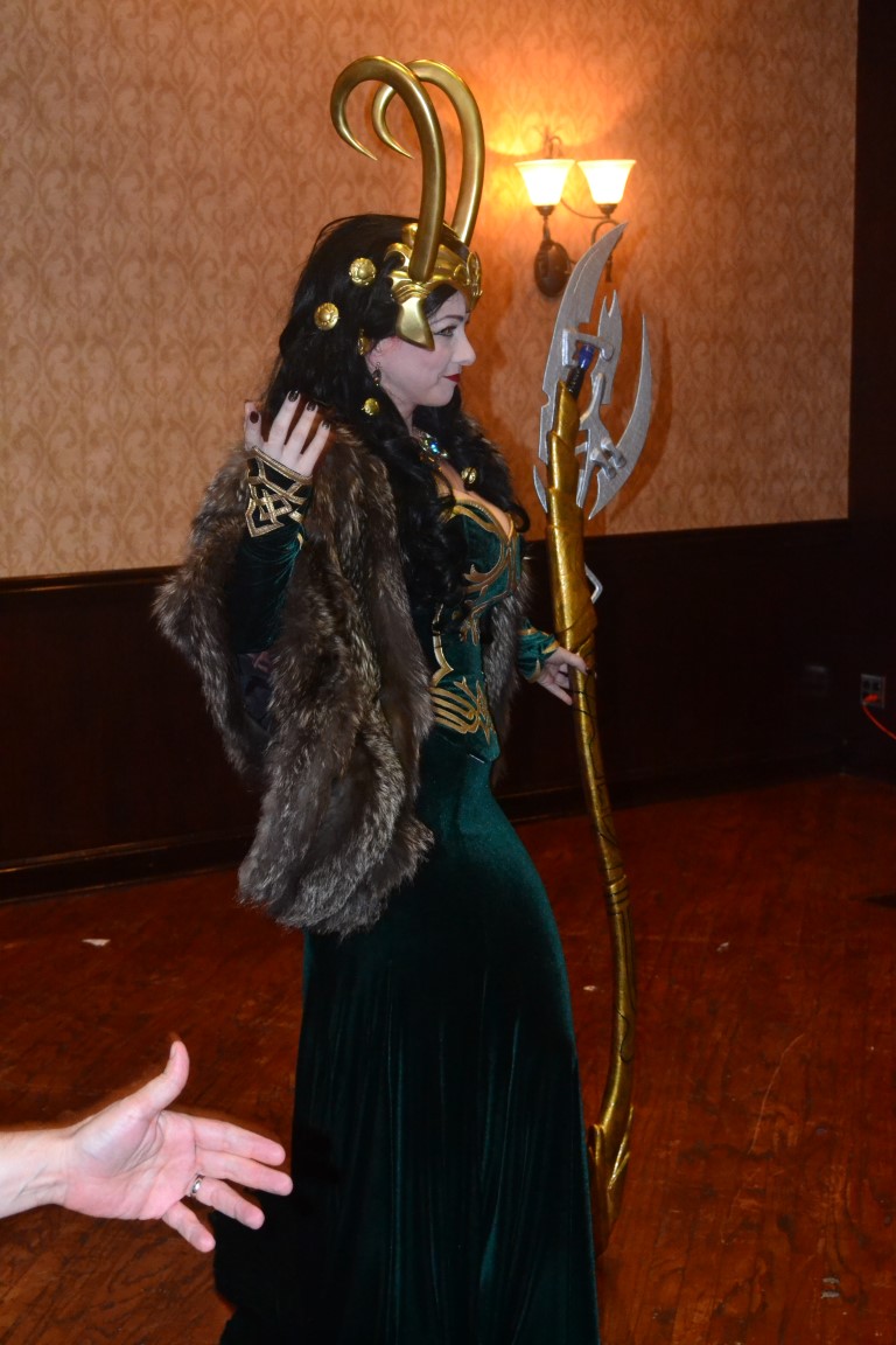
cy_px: 672
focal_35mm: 57
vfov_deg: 35.1
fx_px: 2128
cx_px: 448
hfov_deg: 23.8
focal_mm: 38
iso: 3200
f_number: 7.1
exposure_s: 1/60
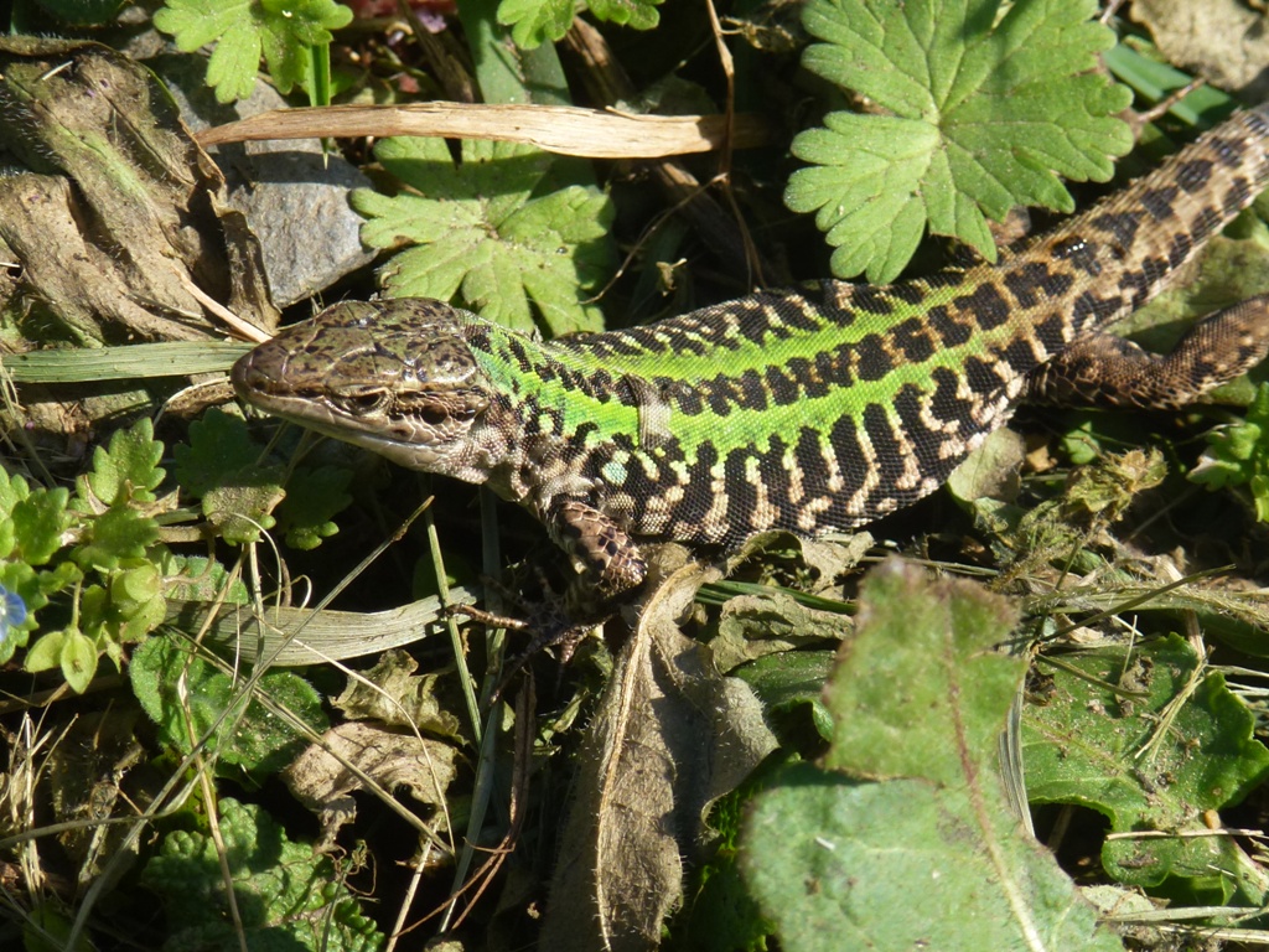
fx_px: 18476
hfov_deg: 3.9
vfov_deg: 3.0
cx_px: 634
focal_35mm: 504
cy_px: 476
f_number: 5.9
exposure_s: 1/250
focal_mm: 68.8
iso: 100
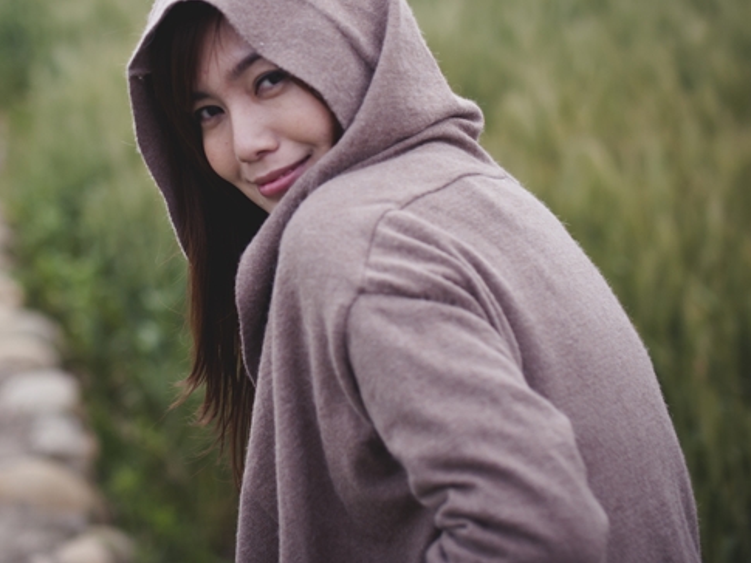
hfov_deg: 19.7
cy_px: 69
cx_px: 232
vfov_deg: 14.8
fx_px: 2148
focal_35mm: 99
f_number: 2
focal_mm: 50
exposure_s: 1/2500
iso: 200
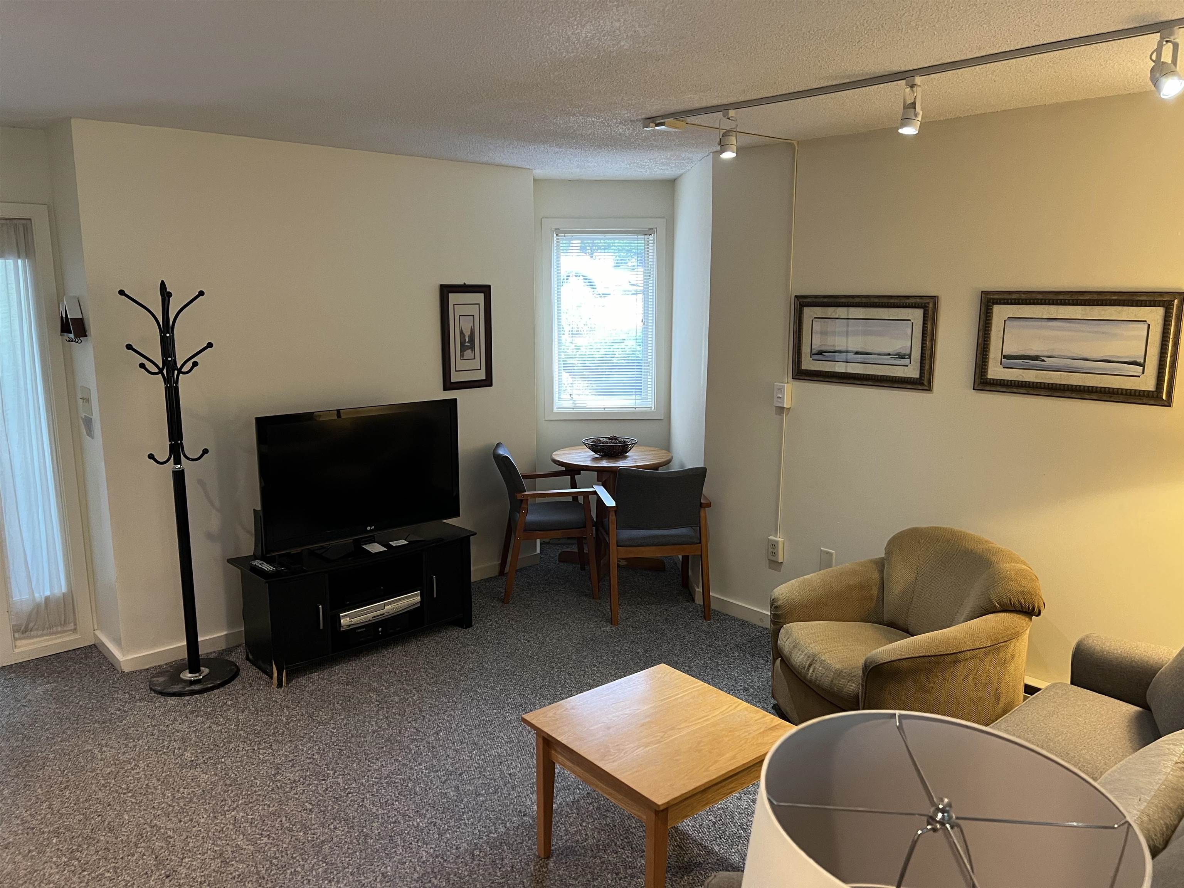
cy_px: 444
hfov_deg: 67.3
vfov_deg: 53.1
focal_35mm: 26
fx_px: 889
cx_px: 592
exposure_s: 1/60
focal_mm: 5.7
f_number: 1.5
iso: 320
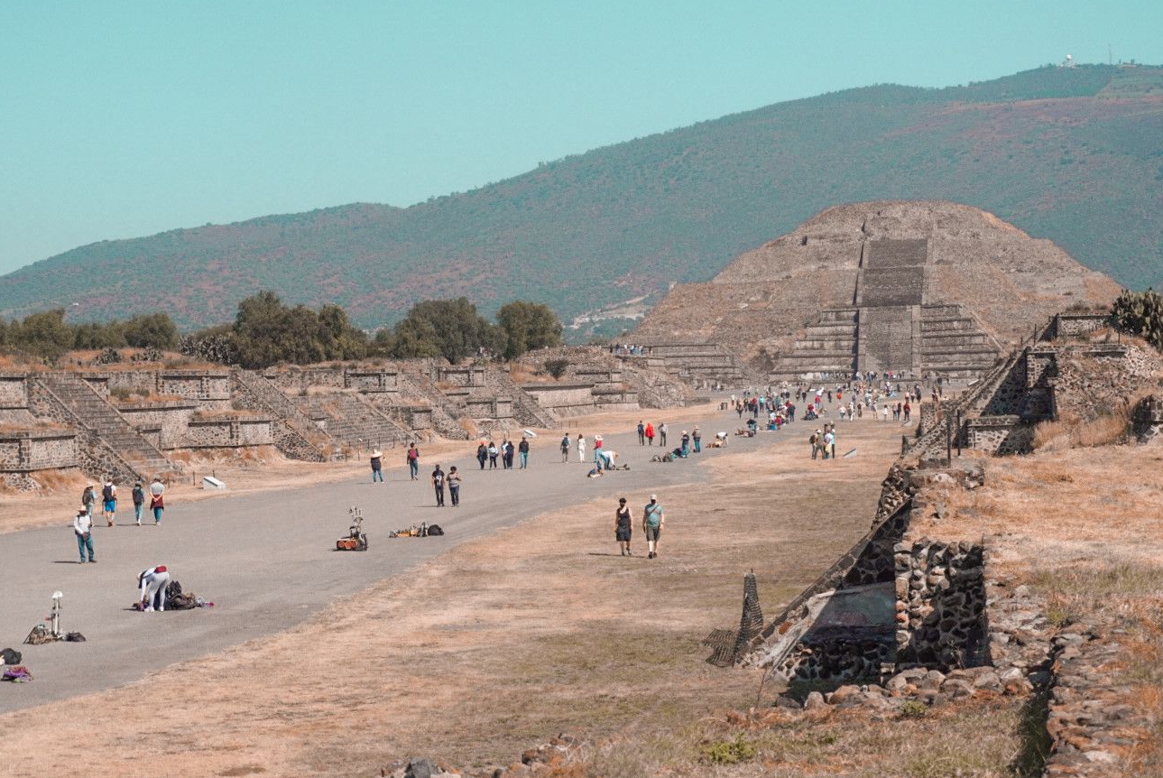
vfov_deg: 14.6
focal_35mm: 94
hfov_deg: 21.7
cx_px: 518
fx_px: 3039
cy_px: 484
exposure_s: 1/4000
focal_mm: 50
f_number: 5.6
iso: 400
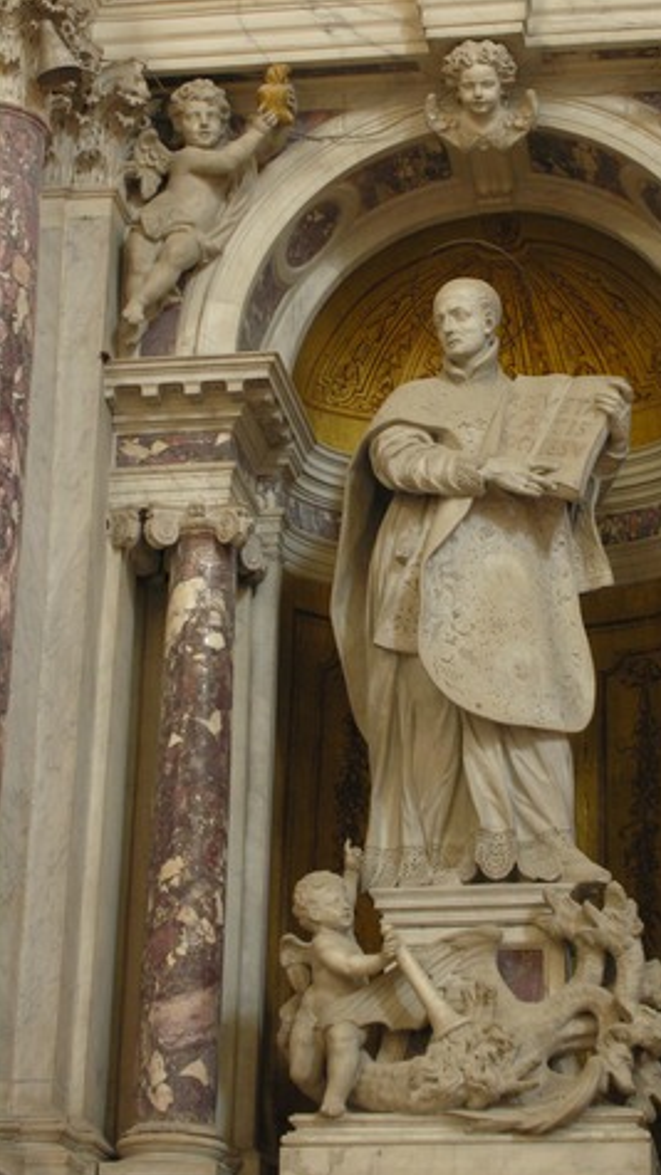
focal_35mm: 87
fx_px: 2712
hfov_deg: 13.9
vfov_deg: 24.5
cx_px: 443
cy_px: 589
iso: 200
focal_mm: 20.1
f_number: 4.7
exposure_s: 1.95
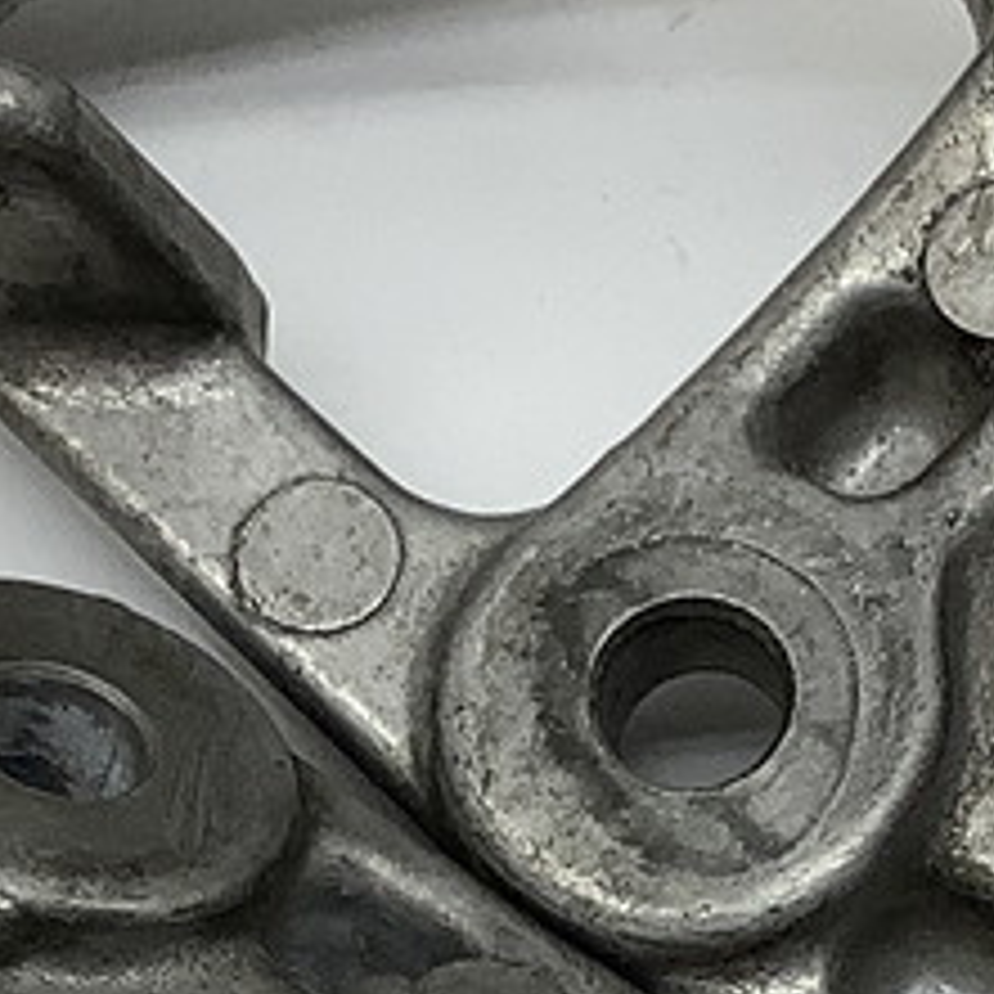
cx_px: 387
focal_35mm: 159
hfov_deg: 11.0
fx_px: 5165
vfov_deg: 10.9
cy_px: 1039
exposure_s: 1/120
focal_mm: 3.3
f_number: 2.4
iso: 50
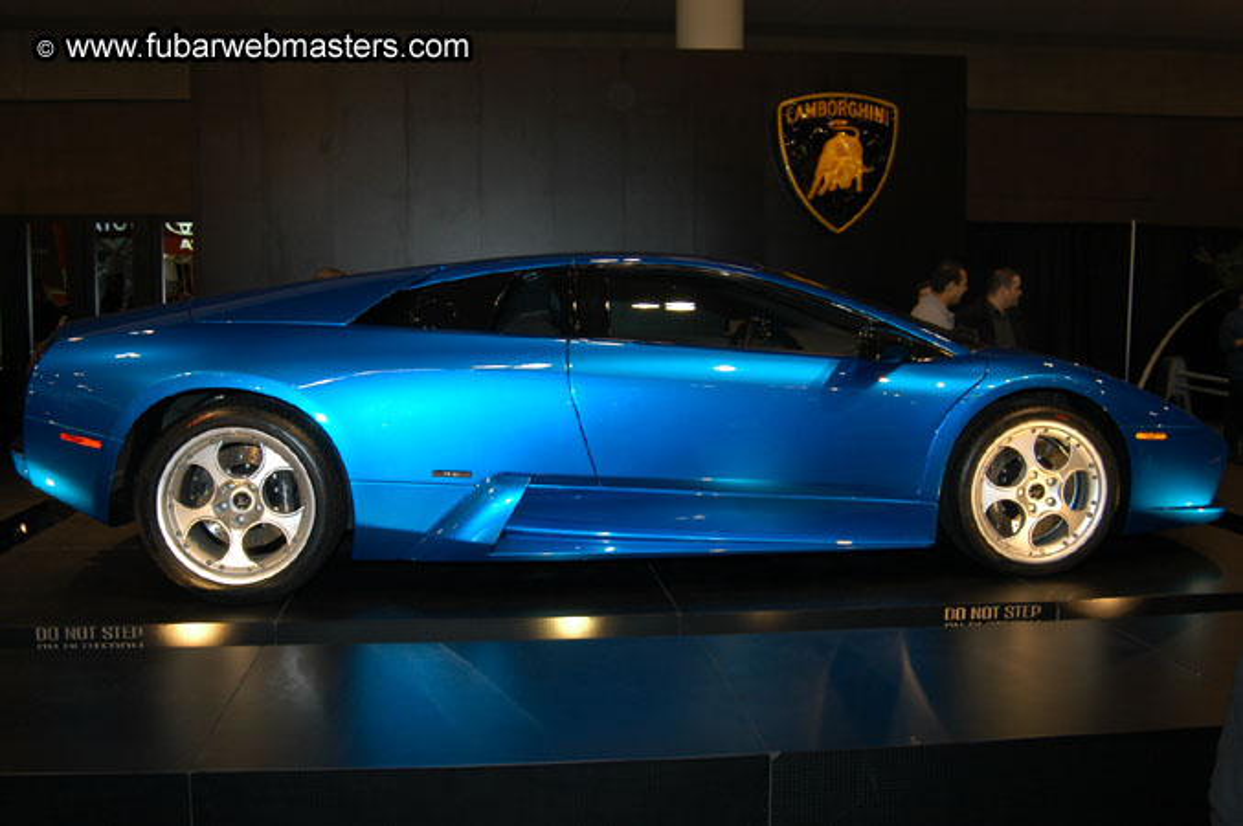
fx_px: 1242
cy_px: 413
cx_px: 622
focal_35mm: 36
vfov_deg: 36.8
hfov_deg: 53.2
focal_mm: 24
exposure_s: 1/60
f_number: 5
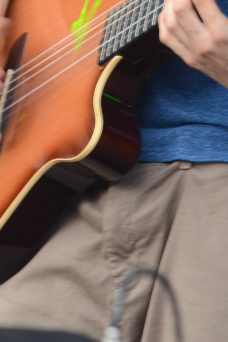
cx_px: 162
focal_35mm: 1773
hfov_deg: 0.8
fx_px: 16842
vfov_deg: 1.2
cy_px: -212
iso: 100
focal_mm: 300
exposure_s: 1/50
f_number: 5.6
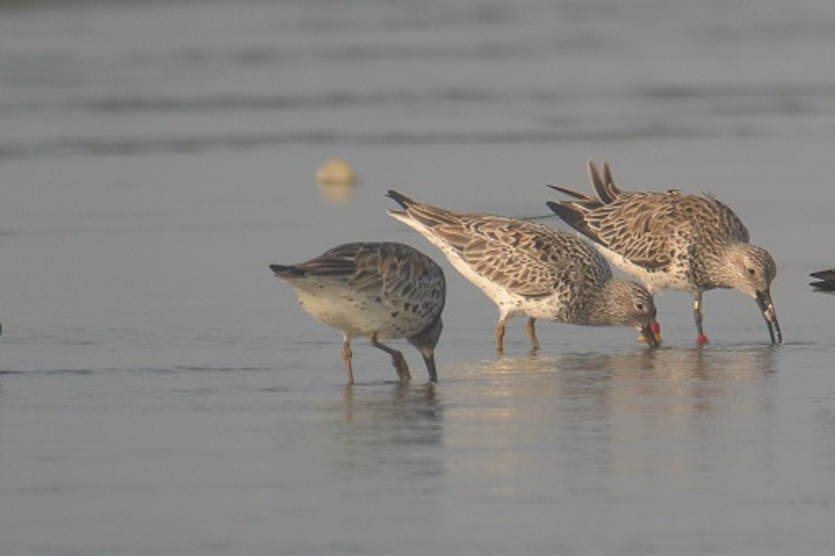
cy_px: 262
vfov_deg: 7.9
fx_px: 4036
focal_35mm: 174
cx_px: 609
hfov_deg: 11.8
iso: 200
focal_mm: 27.5
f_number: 5.6
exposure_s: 1/500
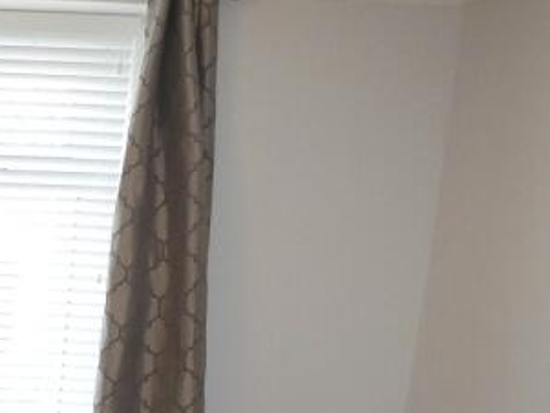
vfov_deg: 19.1
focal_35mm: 68
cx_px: -186
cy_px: 610
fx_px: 1081
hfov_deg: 24.5
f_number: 2.8
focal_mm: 3.6
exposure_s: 1/60
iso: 320
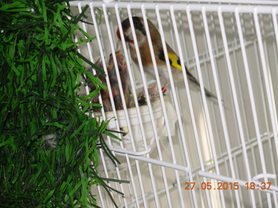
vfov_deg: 13.2
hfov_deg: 17.6
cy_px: 104
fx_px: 899
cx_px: 139
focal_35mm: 112
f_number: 4.2
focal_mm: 18.6
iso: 50
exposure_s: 1/73.9
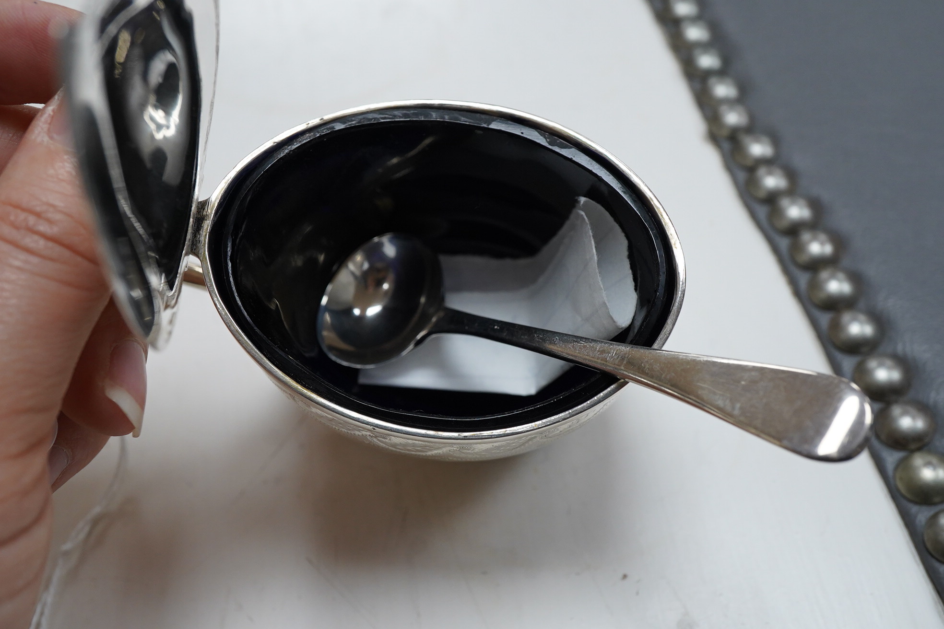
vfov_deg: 29.9
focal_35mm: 45
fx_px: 1180
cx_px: 472
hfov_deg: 43.6
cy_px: 314
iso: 1250
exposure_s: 1/125
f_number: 11
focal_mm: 30
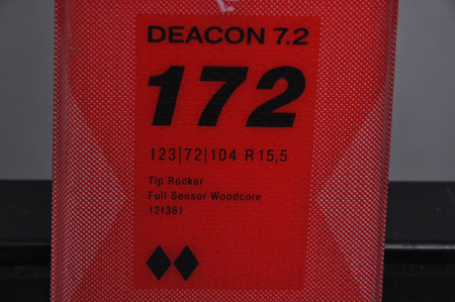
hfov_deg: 13.1
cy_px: 151
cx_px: 228
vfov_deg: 8.7
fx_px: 1988
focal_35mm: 158
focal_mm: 105
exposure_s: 1/125
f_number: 9.5
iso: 3200
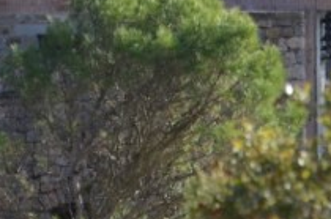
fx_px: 4172
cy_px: -202
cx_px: 197
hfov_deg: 4.5
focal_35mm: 455
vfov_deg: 3.0
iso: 200
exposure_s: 1/160
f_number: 6.3
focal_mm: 55
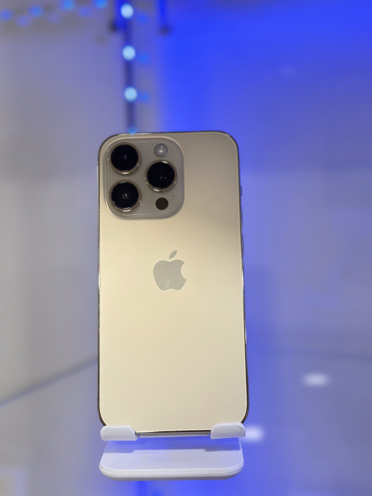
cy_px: 248
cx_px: 186
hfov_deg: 30.3
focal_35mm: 48
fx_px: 688
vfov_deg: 39.7
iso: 125
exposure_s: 1/50
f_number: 1.78
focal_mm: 6.86
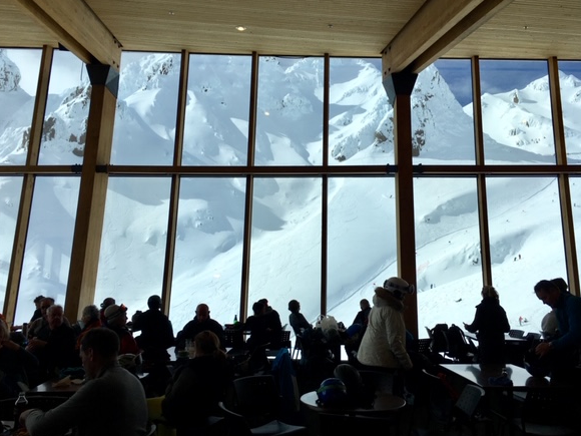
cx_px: 302
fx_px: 537
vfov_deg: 44.2
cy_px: 216
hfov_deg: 56.8
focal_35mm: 32
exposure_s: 1/2849
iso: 25
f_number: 2.2
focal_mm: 4.15
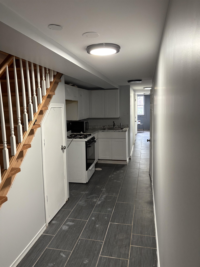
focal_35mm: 26
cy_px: 134
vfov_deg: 67.3
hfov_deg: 53.1
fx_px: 200
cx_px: 100
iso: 160
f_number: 1.6
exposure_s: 1/60
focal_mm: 5.96
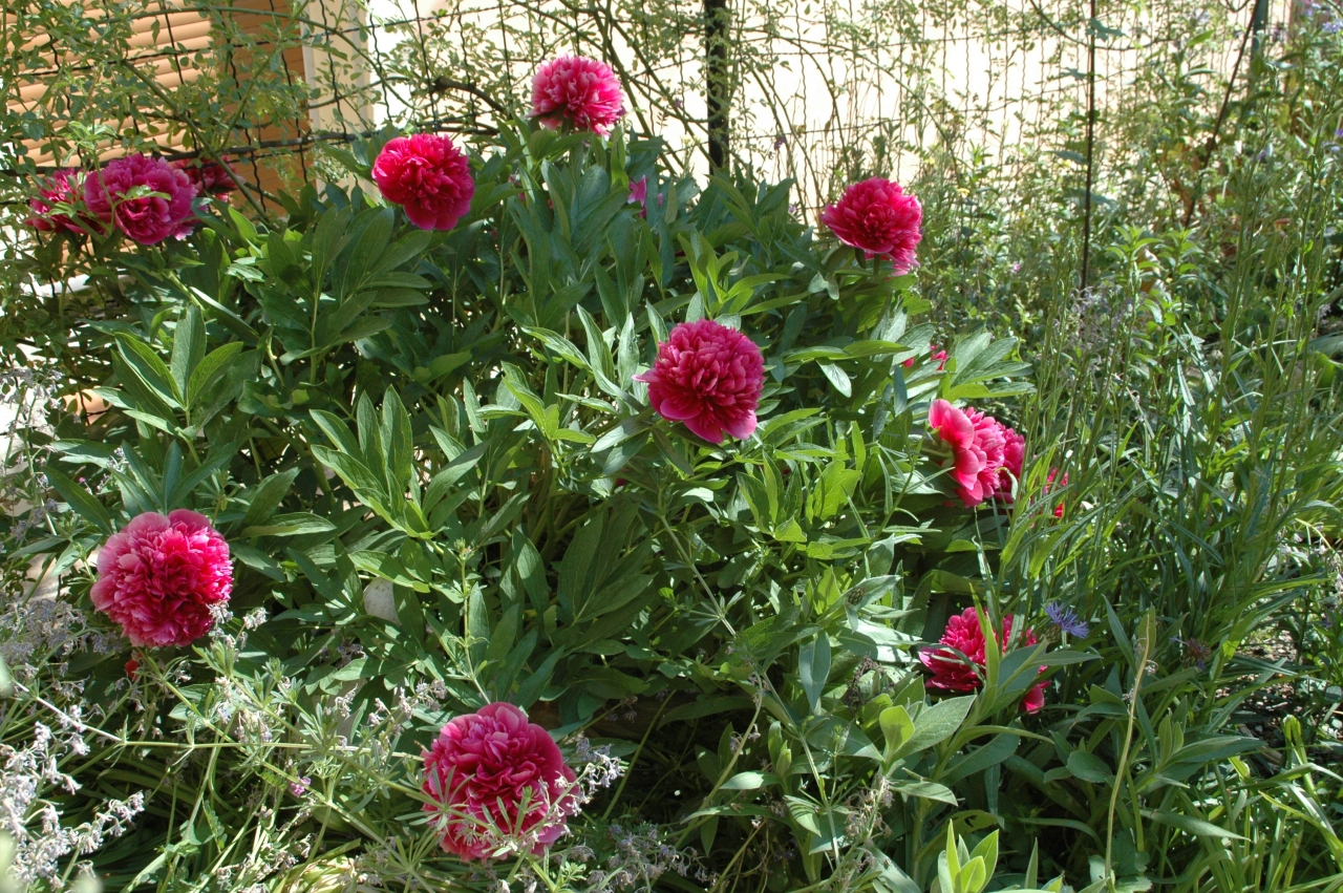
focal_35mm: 46
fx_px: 1733
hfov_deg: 42.4
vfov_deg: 28.9
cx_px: 672
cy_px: 446
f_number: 9
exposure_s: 1/320
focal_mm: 31
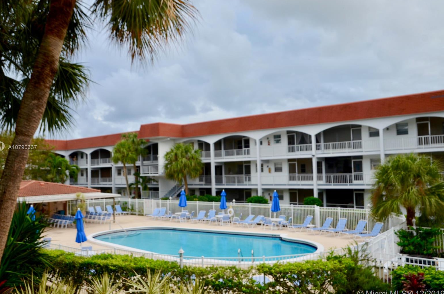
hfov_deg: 60.4
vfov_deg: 42.1
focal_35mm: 31
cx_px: 221
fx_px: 382
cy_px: 148
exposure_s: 1/200
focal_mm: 20
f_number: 7.1
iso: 200
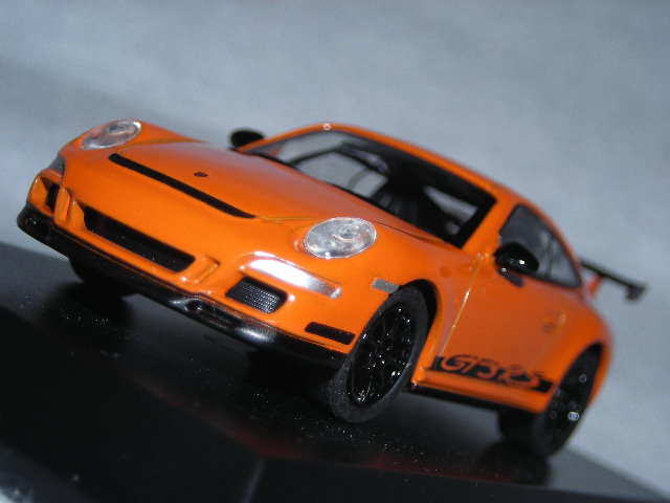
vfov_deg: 16.4
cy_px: 252
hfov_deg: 21.8
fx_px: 1742
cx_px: 335
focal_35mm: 90
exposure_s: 1/120
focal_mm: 14.8
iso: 50
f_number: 9.1
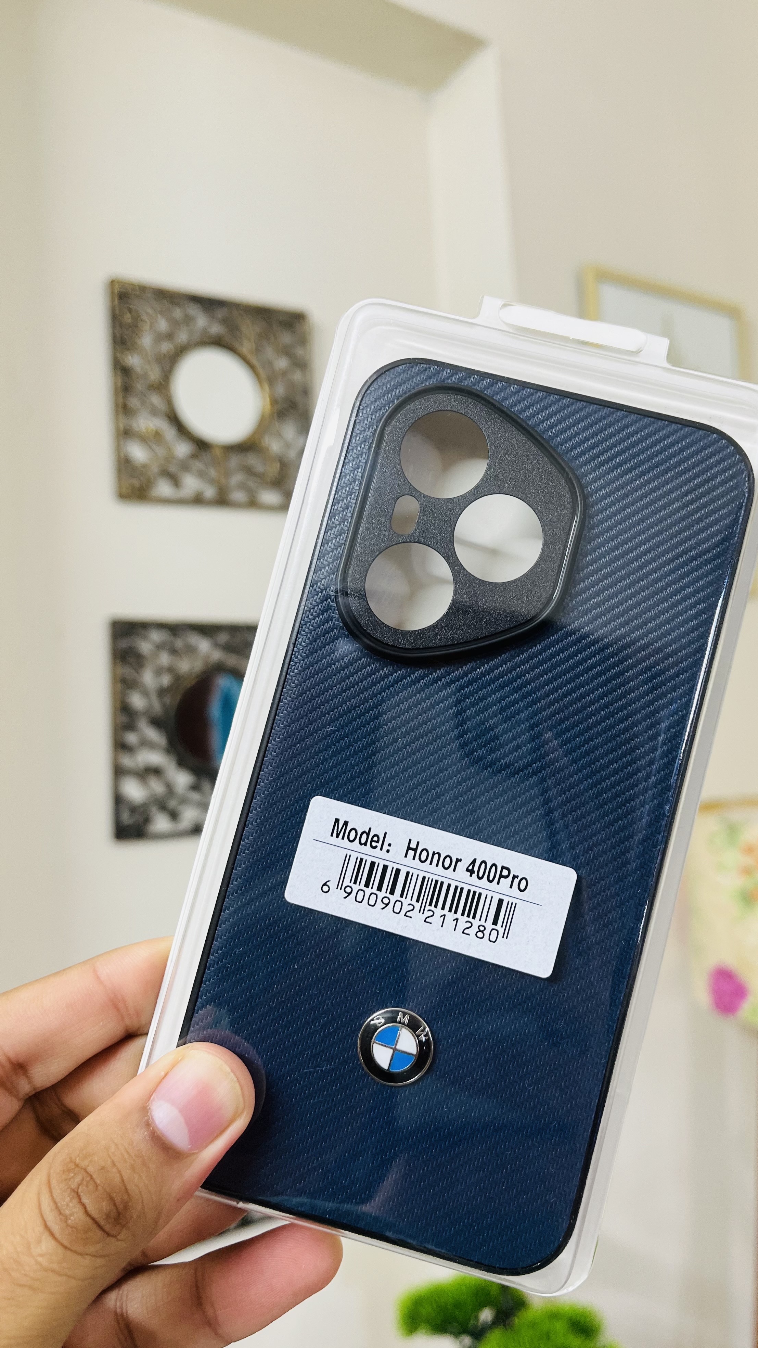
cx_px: 441
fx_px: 1036
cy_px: 688
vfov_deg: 66.1
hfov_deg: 40.1
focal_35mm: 29
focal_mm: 5.1
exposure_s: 1/50
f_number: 1.6
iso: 80
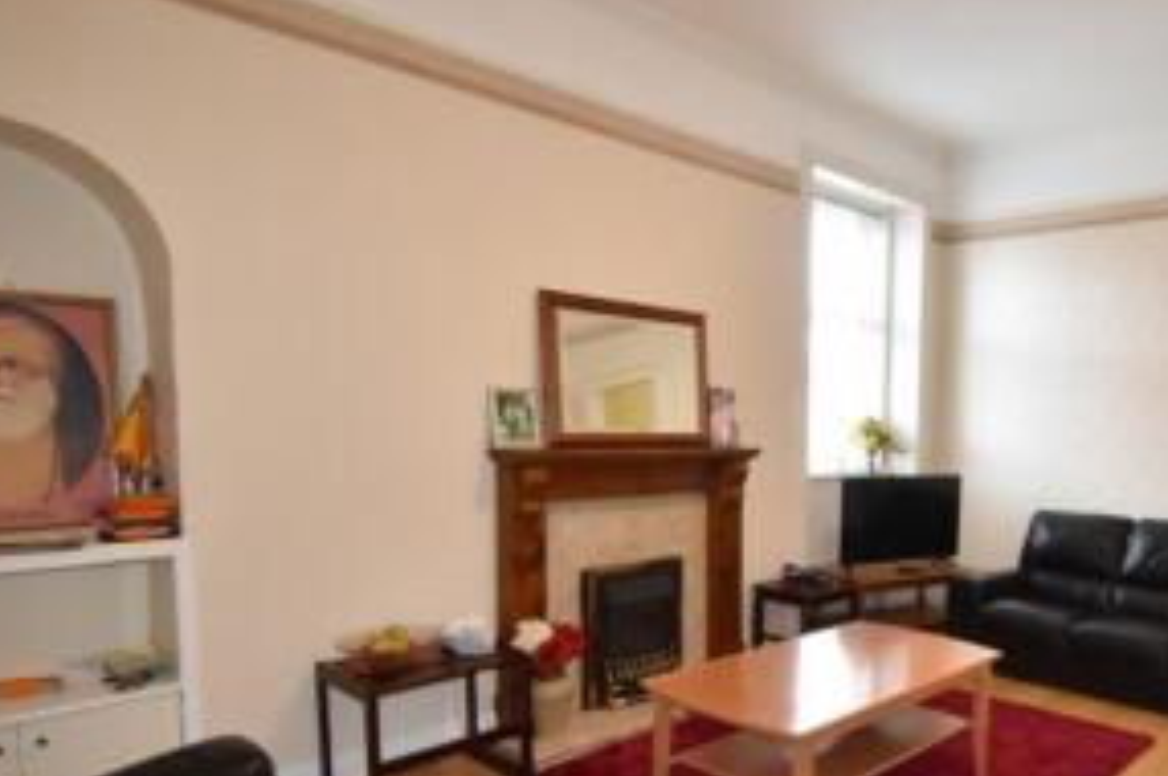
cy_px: 476
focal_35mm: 25
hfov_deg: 67.6
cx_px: 858
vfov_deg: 50.8
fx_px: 810
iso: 900
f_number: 4.5
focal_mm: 10
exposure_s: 1/60
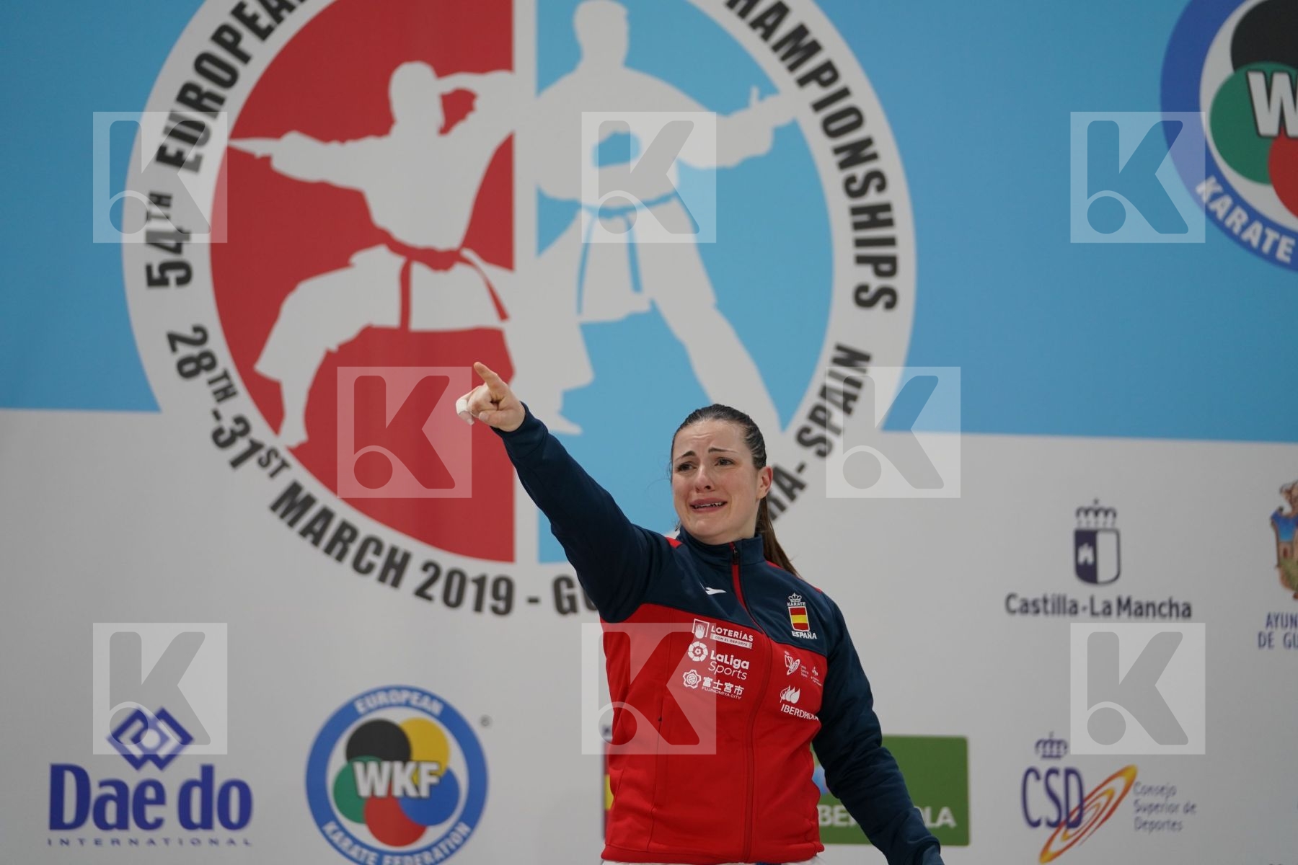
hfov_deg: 16.0
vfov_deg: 10.7
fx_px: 4615
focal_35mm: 128
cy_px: 432
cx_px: 649
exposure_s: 1/320
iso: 800
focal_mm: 128
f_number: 2.8
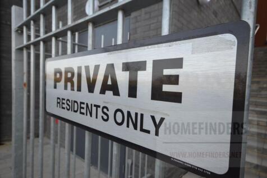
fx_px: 156
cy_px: 89
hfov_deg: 81.2
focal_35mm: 21
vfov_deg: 59.5
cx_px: 134
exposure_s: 1/200
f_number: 7.1
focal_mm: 14
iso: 200
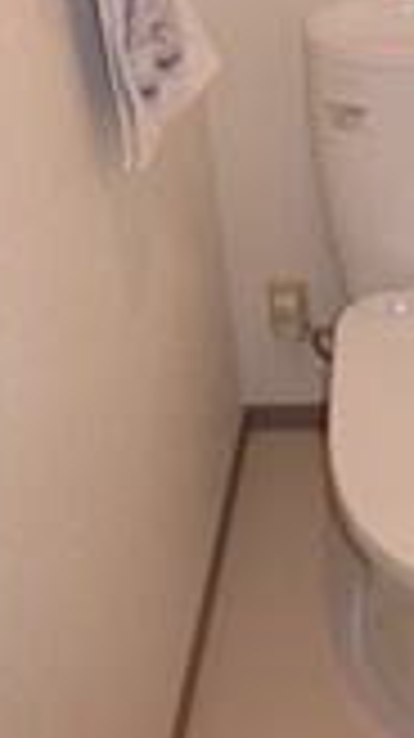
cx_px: 450
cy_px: 214
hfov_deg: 20.5
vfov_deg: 36.6
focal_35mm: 56
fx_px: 1095
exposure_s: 1/60
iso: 320
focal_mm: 4.3
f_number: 3.3
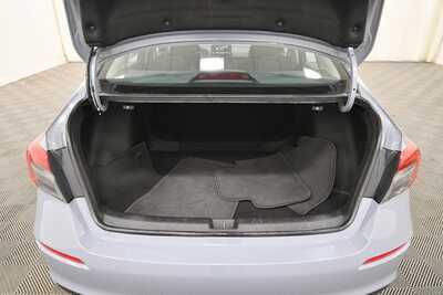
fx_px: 271
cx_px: 222
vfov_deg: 57.3
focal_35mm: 22
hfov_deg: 78.6
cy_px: 148
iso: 2200
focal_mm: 15
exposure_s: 1/125
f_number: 5
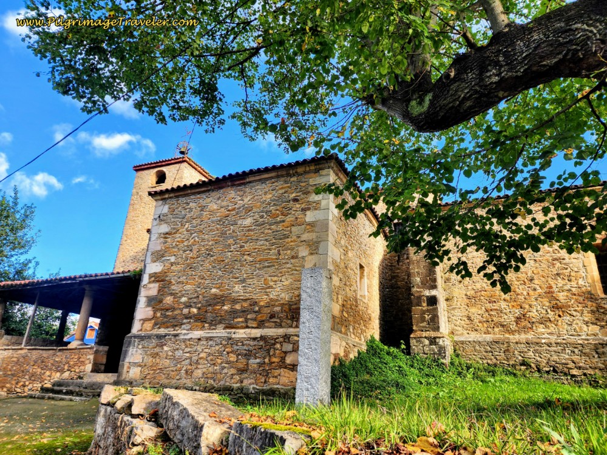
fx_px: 403
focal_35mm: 23
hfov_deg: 73.9
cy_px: 228
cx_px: 304
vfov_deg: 58.9
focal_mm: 6.4
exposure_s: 1/180
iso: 16
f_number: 1.8
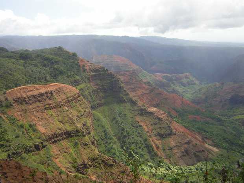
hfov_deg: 51.4
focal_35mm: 36
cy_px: 92
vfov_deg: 39.7
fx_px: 254
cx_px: 122
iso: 50
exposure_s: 1/200
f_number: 5.2
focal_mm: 4.7
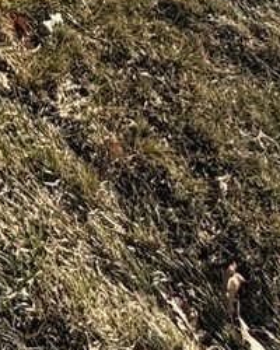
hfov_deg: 14.1
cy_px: -559
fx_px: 870
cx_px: -343
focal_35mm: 84
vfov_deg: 13.5
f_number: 2.2
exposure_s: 1/899
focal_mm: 2.22
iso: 50
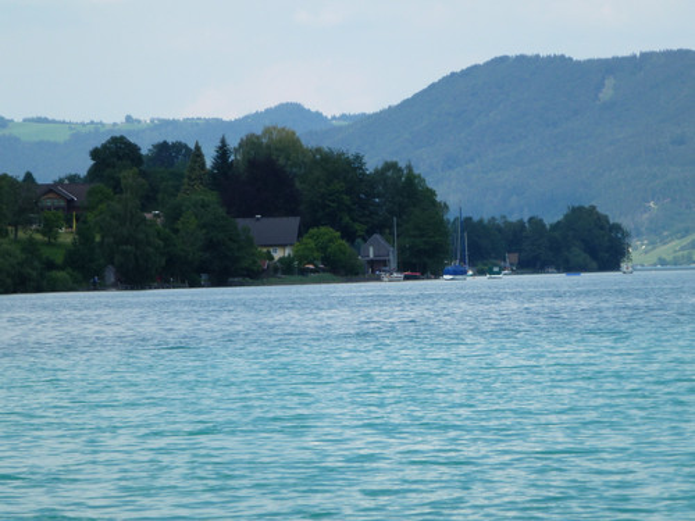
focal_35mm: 235
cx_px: 348
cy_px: 260
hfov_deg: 8.4
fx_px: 4718
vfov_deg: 6.3
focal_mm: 38.3
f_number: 5.5
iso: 100
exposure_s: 1/400
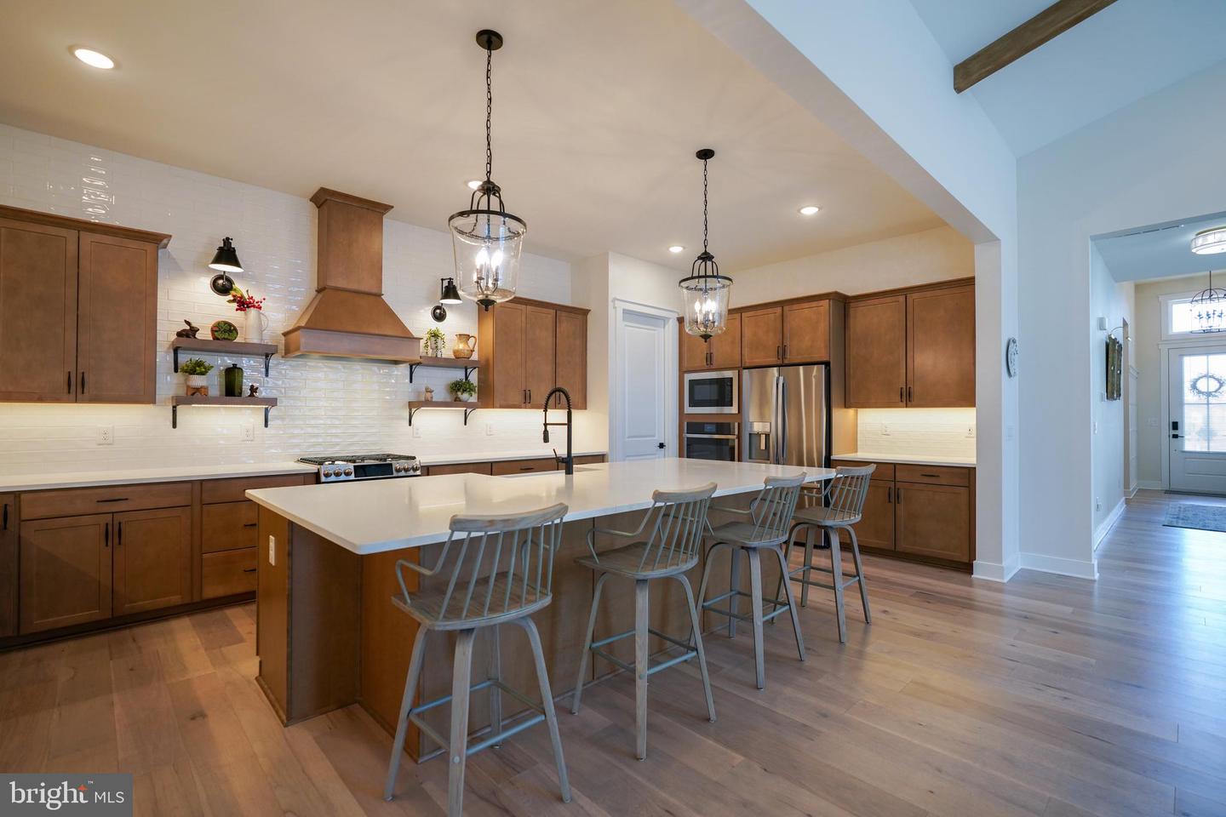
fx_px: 545
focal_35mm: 16
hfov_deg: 96.7
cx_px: 613
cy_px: 408
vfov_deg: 73.7
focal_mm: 16
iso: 800
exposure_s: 1/160
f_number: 4
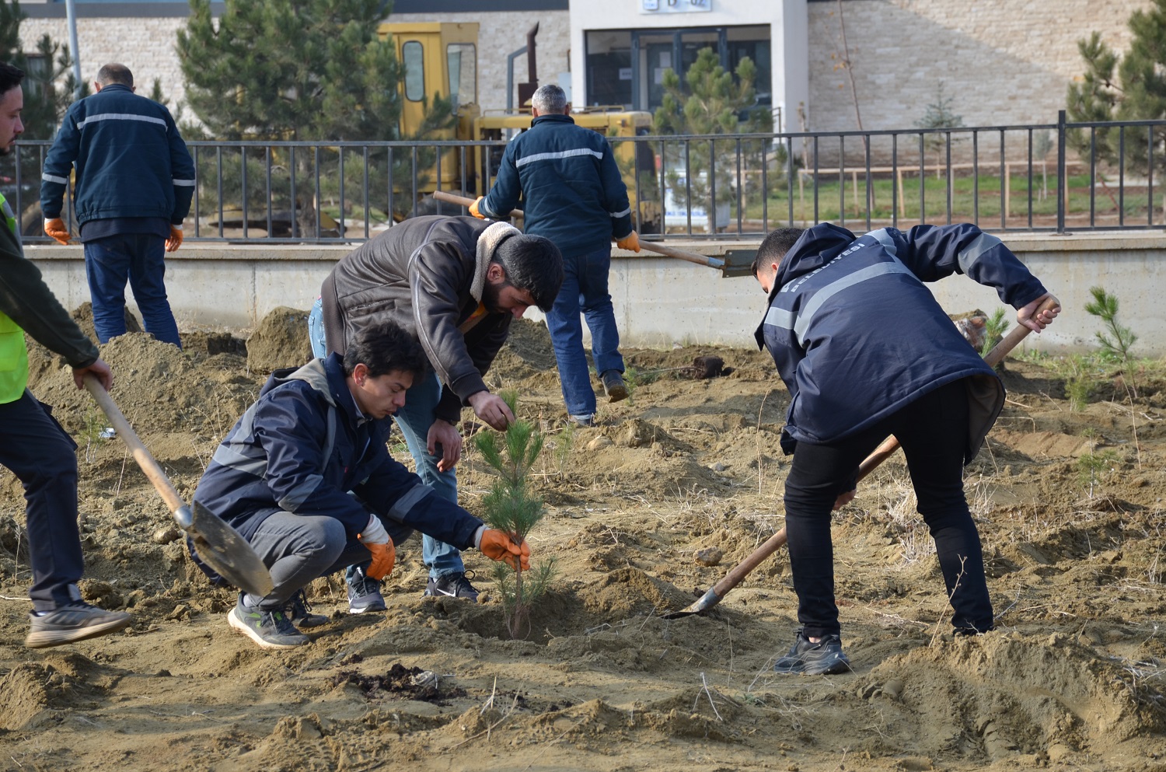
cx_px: 583
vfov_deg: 10.7
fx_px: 4120
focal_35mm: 128
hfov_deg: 16.1
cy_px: 386
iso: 200
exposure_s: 1/250
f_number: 8
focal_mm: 85
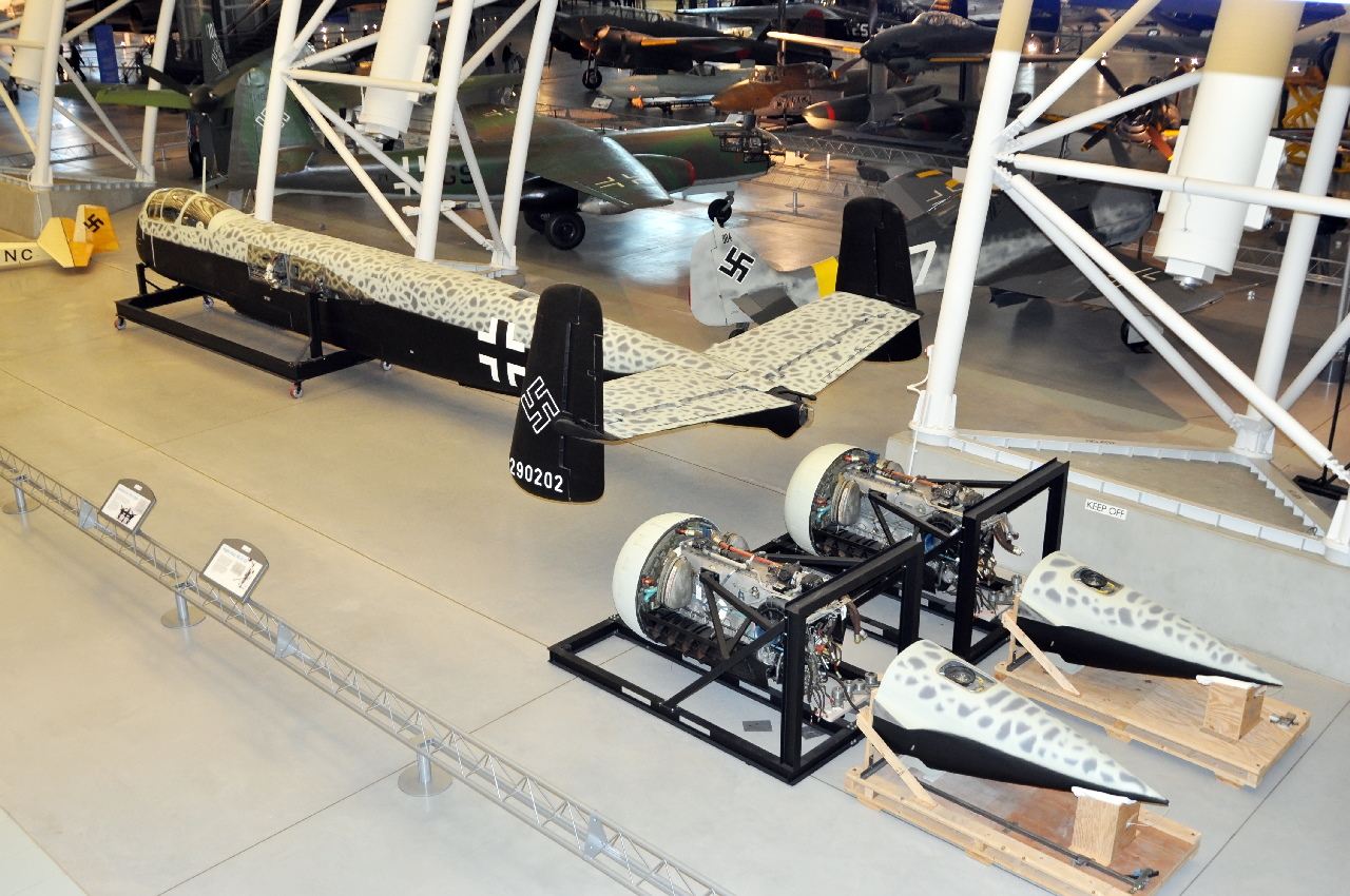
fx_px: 1348
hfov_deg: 53.2
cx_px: 675
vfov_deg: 36.8
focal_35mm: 36
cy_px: 448
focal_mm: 24
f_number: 4
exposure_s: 1/60
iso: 800
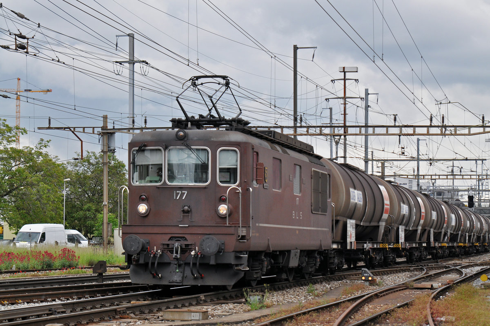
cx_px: 245
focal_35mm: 105
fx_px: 1427
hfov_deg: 19.5
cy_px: 163
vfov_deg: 13.0
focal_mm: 70
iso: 400
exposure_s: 1/1000
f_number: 4.5
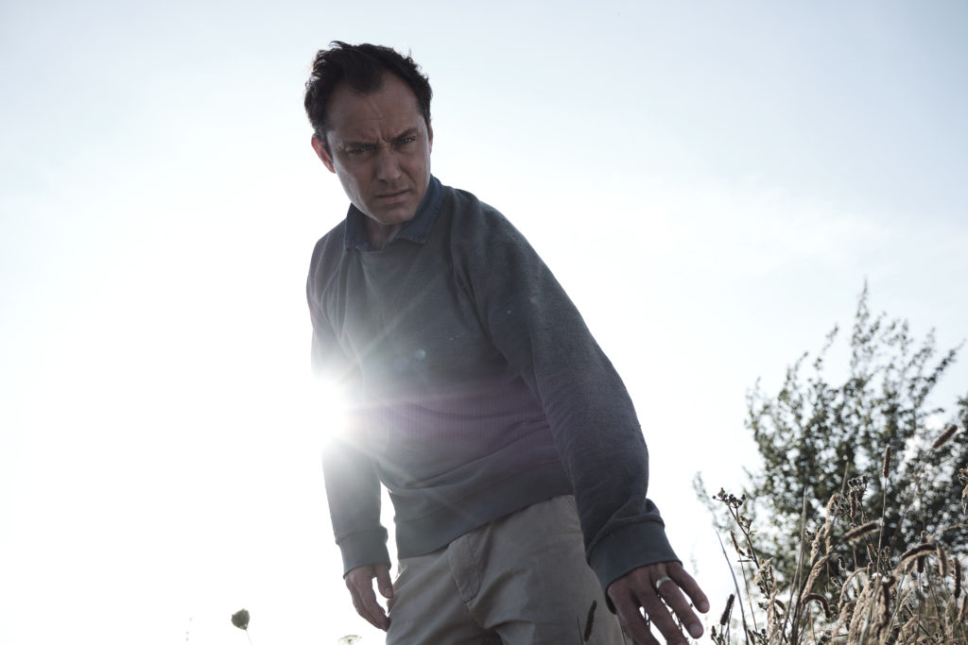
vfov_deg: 41.1
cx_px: 484
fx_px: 861
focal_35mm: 32
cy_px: 322
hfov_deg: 58.7
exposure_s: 1/2000
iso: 250
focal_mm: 21.3
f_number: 3.2
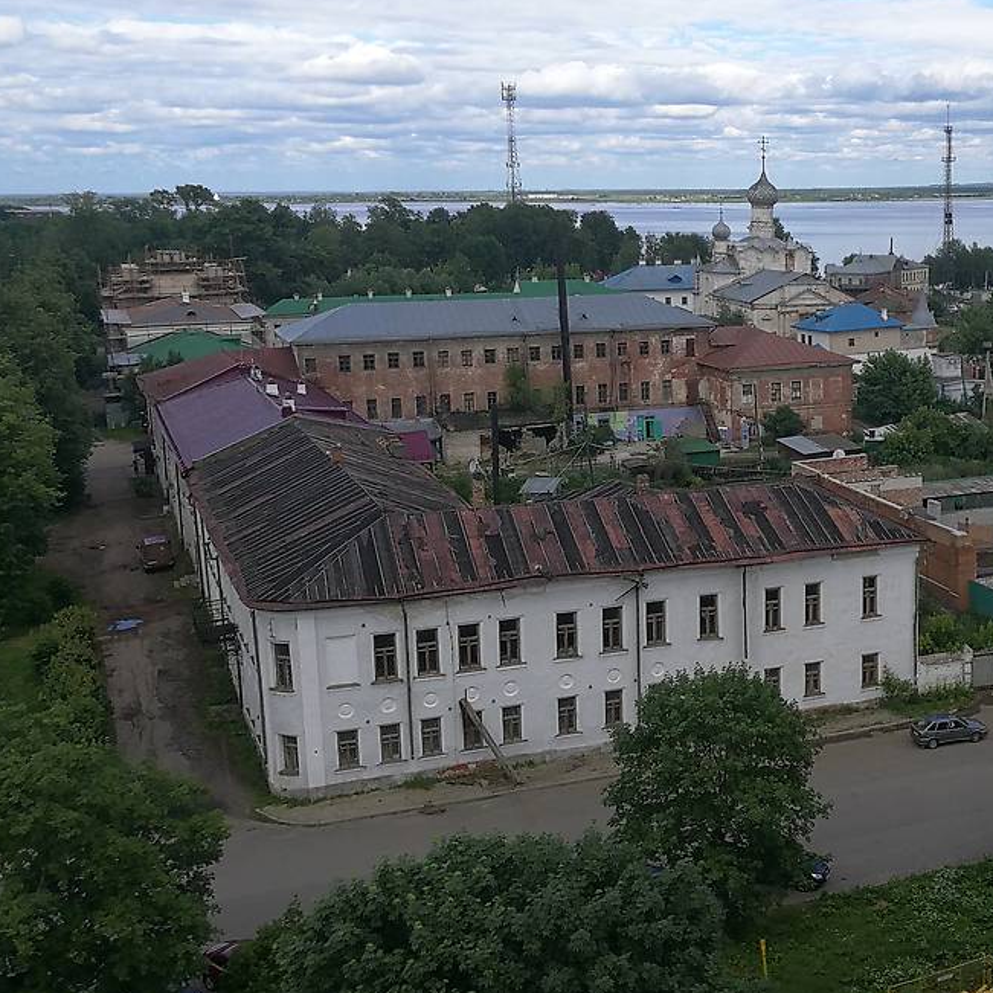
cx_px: 851
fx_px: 1428
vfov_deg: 38.2
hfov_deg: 36.5
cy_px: 407
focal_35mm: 44
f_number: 2.2
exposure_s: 1/747
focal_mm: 4.5
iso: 50
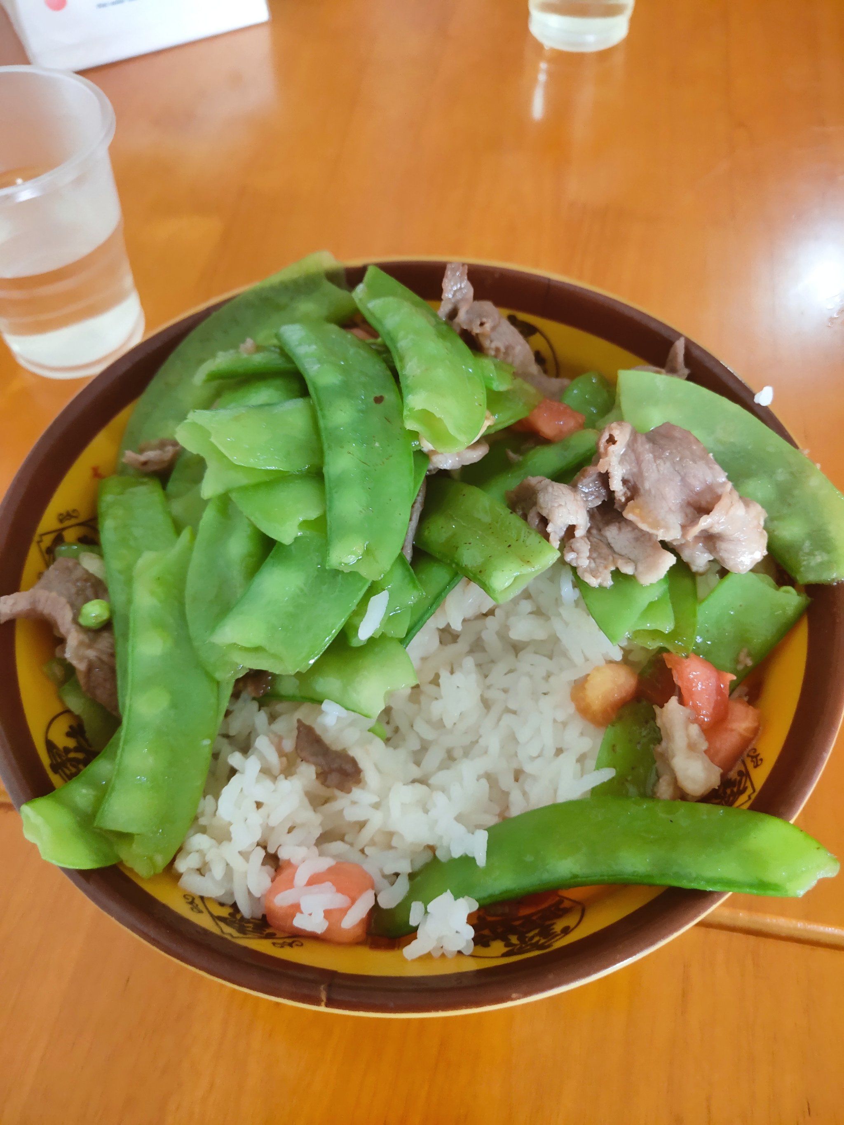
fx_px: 943
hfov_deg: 48.2
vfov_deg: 61.7
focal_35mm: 29
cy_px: 562
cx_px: 422
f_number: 1.8
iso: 193
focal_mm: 4.27
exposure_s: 1/100
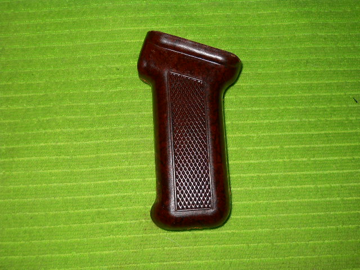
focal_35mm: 41
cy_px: 135
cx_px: 180
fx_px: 426
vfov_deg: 35.1
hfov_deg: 45.8
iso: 80
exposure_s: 1/30
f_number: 5.5
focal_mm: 6.72
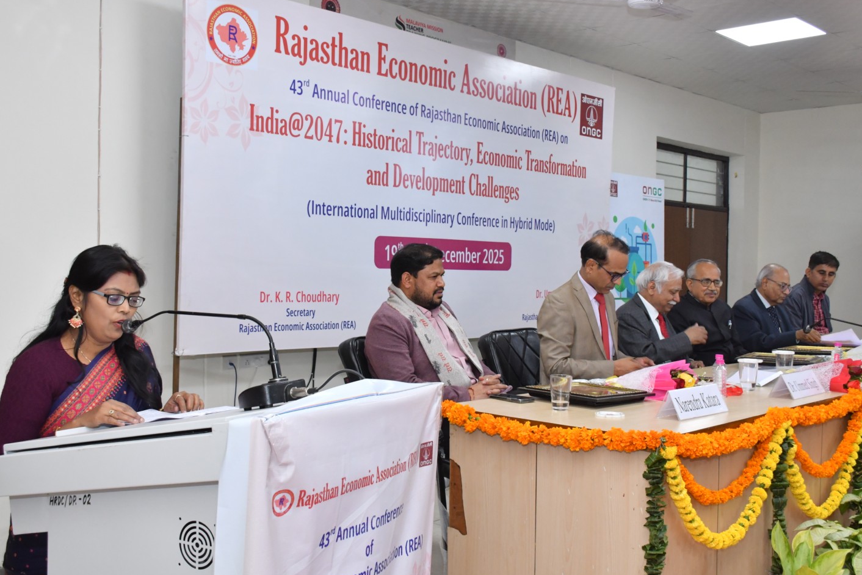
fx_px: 934
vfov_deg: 34.2
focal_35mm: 39
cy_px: 274
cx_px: 426
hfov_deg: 49.5
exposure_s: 1/125
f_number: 6.3
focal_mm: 23
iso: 1250
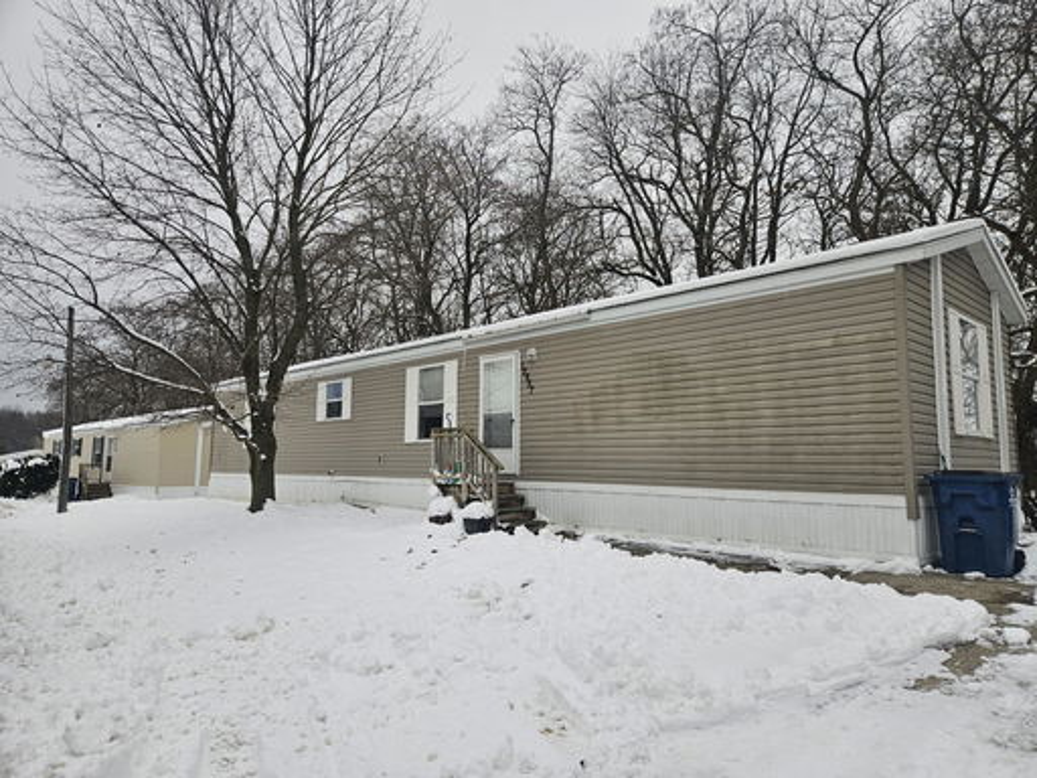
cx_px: 518
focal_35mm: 23
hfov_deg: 73.9
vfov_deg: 58.9
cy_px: 389
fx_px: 689
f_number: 1.8
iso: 25
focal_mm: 5.4
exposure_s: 1/286
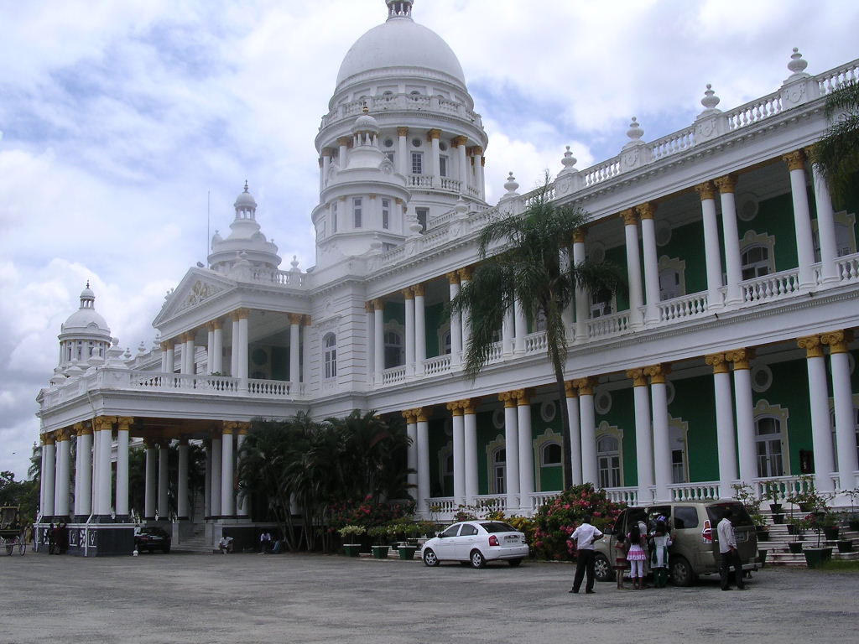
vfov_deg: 37.7
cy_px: 322
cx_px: 430
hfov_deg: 49.0
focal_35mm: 38
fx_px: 943
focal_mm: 5.8
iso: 100
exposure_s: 1/500
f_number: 5.6
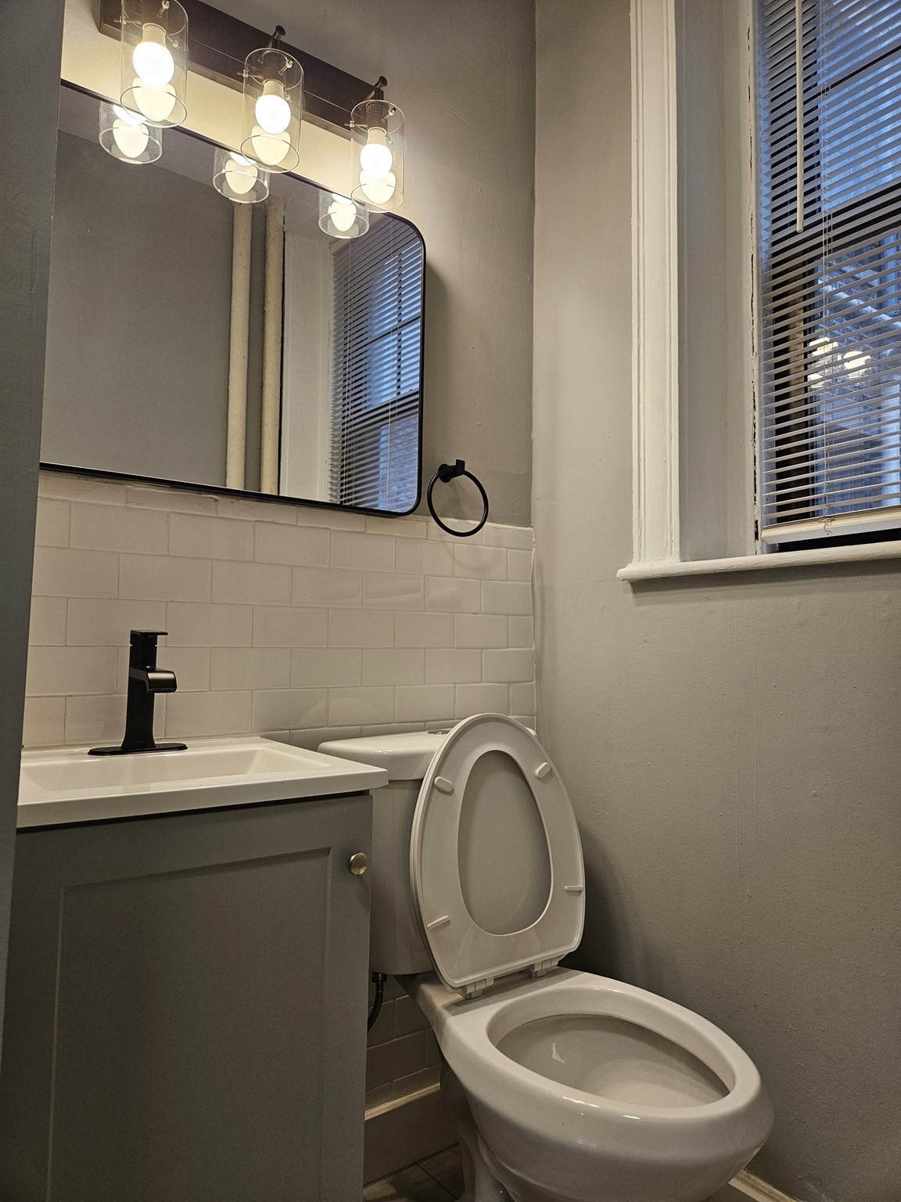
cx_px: 450
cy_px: 601
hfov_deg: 58.9
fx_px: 798
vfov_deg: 73.9
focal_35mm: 23
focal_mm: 5.4
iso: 125
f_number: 1.8
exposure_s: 1/120
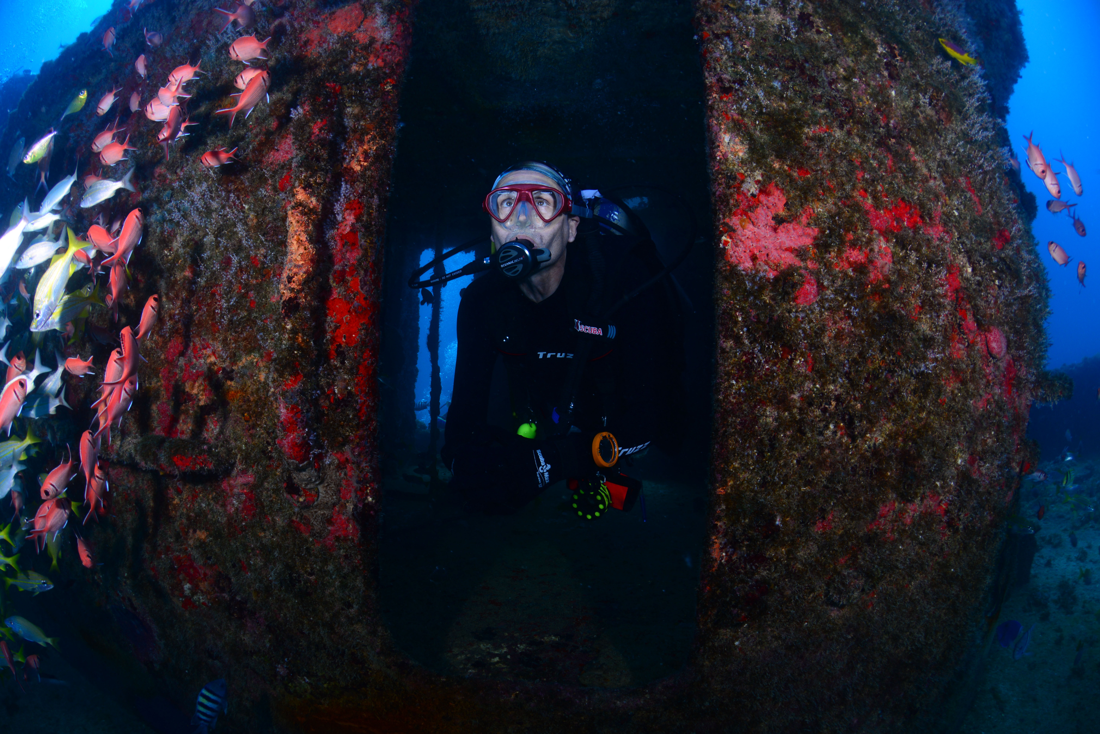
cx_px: 550
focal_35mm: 16
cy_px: 367
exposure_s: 1/100
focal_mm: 16
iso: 320
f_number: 13
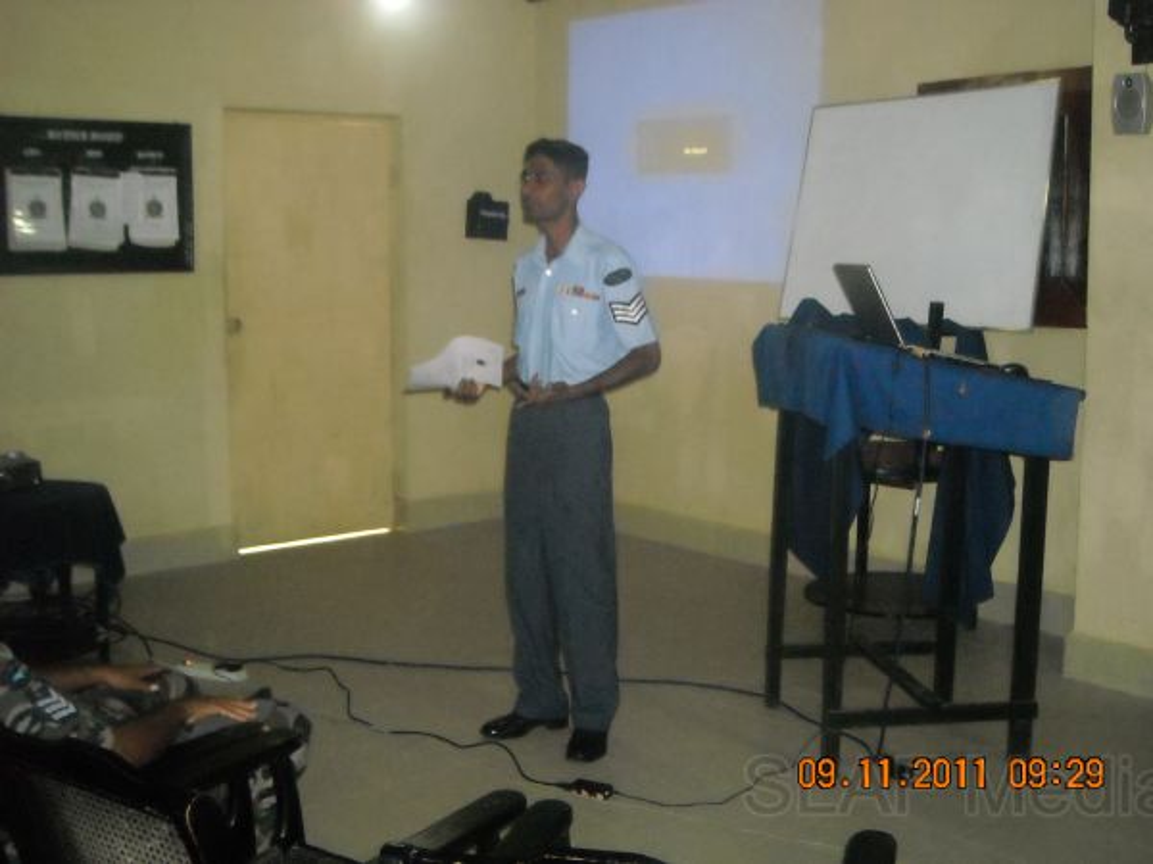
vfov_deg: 32.9
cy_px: 432
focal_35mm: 44
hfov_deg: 42.9
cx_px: 576
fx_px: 1466
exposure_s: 1/60
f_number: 3.1
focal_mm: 7.1
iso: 733
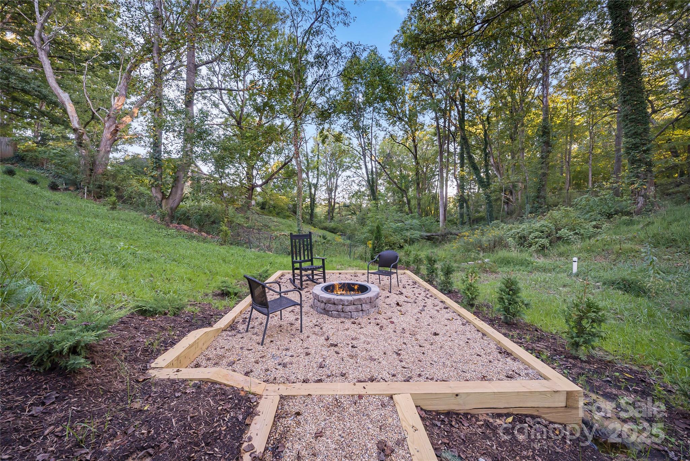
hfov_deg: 112.6
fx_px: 230
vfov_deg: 90.1
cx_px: 345
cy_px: 230
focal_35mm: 12
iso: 640
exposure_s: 1/50
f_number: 8
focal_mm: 12
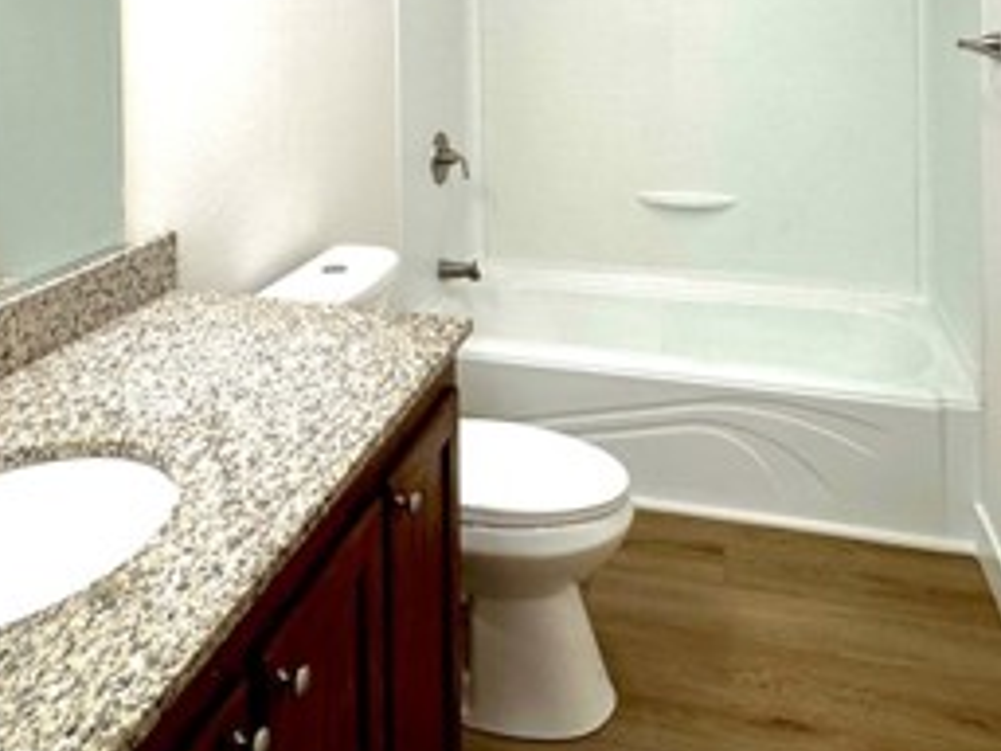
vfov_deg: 36.6
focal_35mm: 35
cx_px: 442
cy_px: 0
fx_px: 1012
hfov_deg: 52.5
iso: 100
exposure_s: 1/120
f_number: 2.2
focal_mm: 2.22
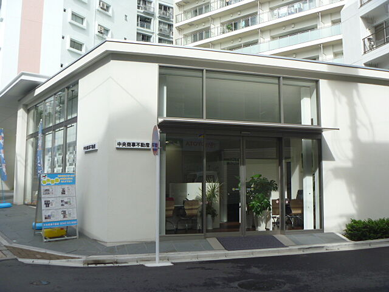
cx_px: 194
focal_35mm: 35
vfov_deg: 40.7
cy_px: 146
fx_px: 393
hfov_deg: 52.6
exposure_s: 1/200
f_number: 4.5
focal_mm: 6.3
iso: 80
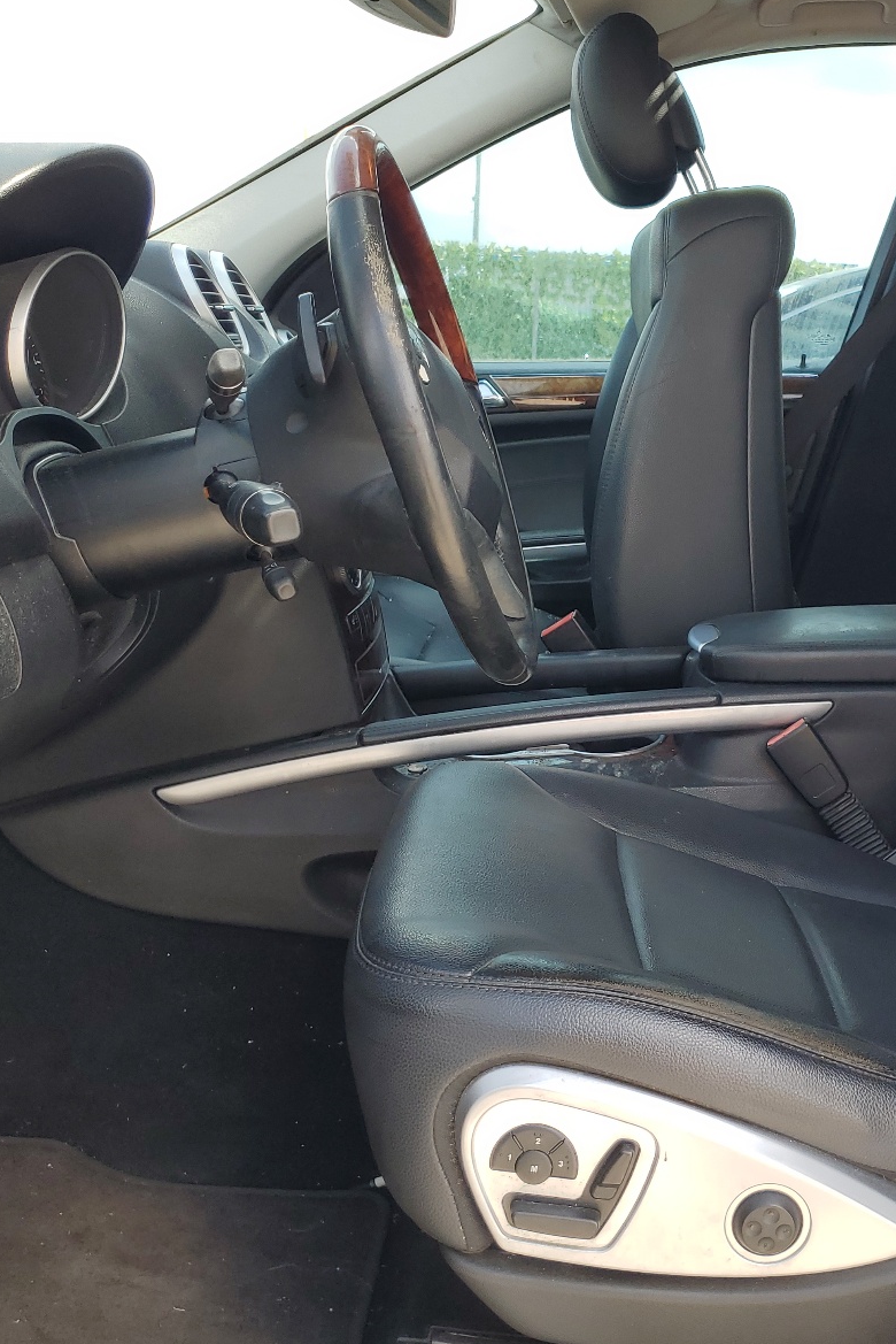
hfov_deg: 35.4
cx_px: 640
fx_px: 1380
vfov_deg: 51.9
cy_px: 663
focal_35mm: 37
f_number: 1.5
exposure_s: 1/400
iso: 50
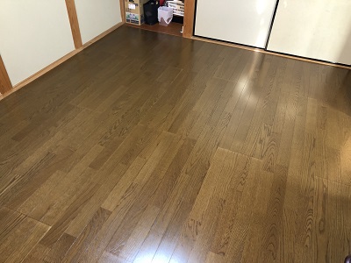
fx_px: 284
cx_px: 176
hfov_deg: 63.4
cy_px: 132
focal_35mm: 28
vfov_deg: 49.7
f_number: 1.8
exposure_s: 1/15
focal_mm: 4
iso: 64
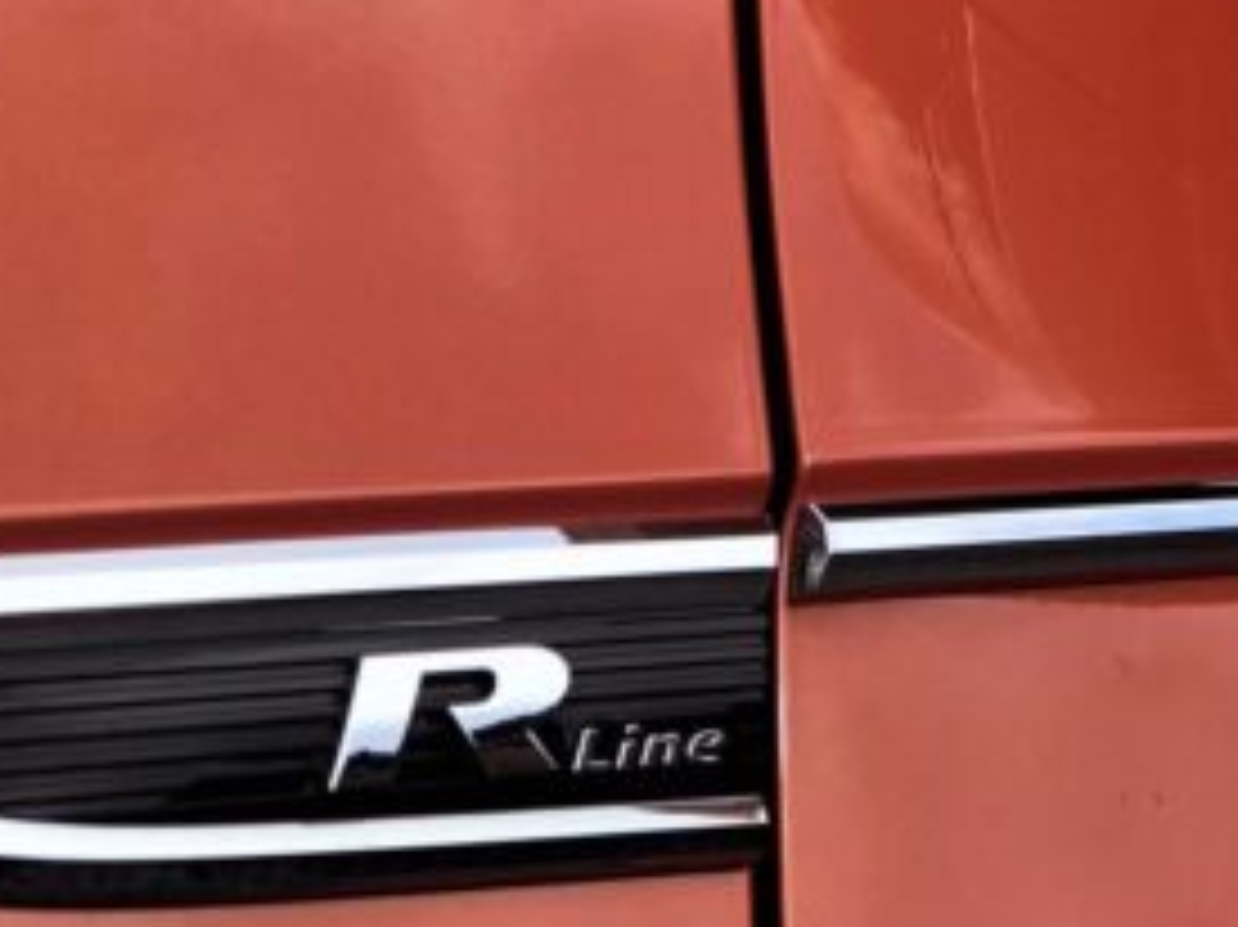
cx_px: 1013
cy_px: 54
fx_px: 5934
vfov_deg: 8.9
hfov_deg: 11.9
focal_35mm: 166
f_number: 2.8
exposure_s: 1/222
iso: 20
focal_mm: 6.6
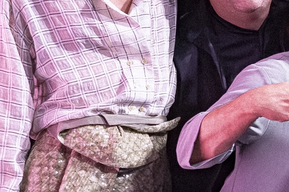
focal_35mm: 129
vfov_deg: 10.6
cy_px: 105
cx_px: 447
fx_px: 1035
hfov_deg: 14.7
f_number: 4
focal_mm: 35
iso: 3200
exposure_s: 1/160
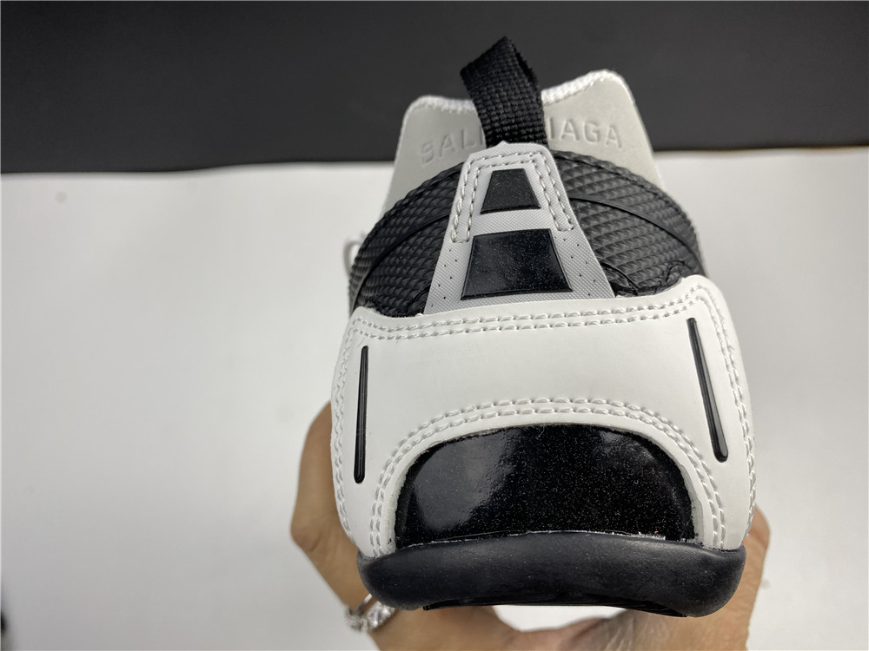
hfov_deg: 67.3
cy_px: 326
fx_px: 653
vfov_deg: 53.1
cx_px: 434
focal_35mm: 26
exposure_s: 1/100
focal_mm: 4.25
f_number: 1.8
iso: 40
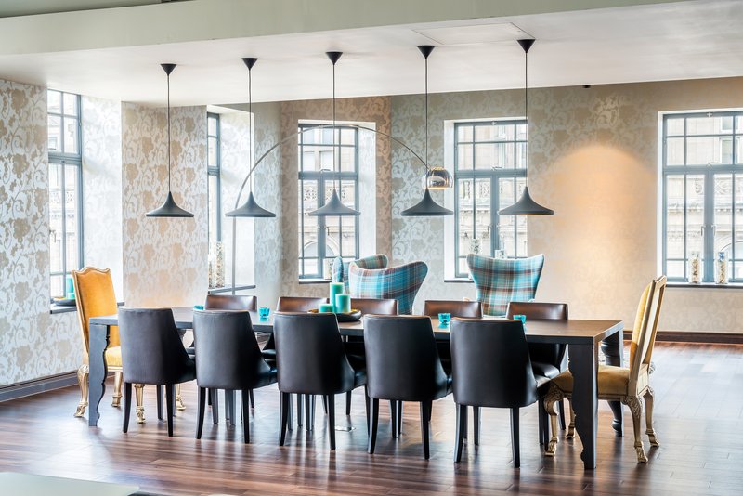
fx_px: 1032
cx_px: 372
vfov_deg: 27.0
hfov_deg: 39.6
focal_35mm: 50
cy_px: 248
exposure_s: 1
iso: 100
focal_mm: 50
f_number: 11
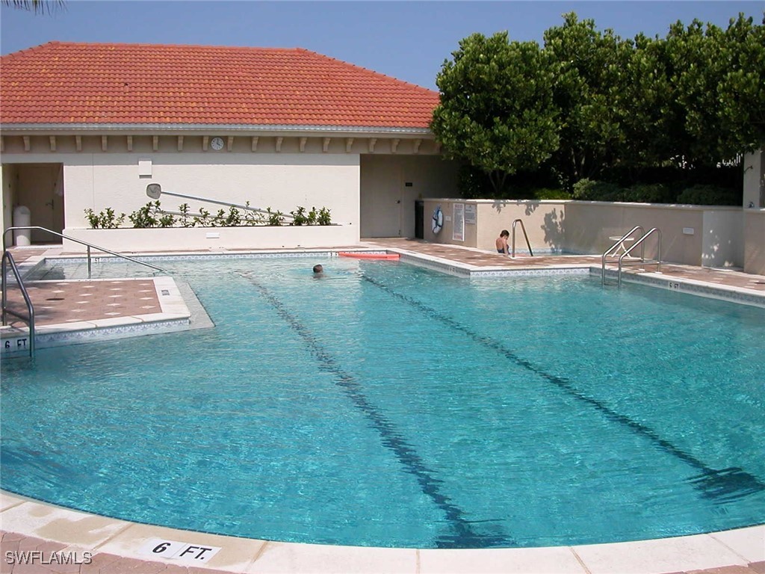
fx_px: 818
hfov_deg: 50.1
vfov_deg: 38.7
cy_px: 287
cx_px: 382
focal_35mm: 37
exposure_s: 1/1205
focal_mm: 5.6
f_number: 4.5
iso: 100
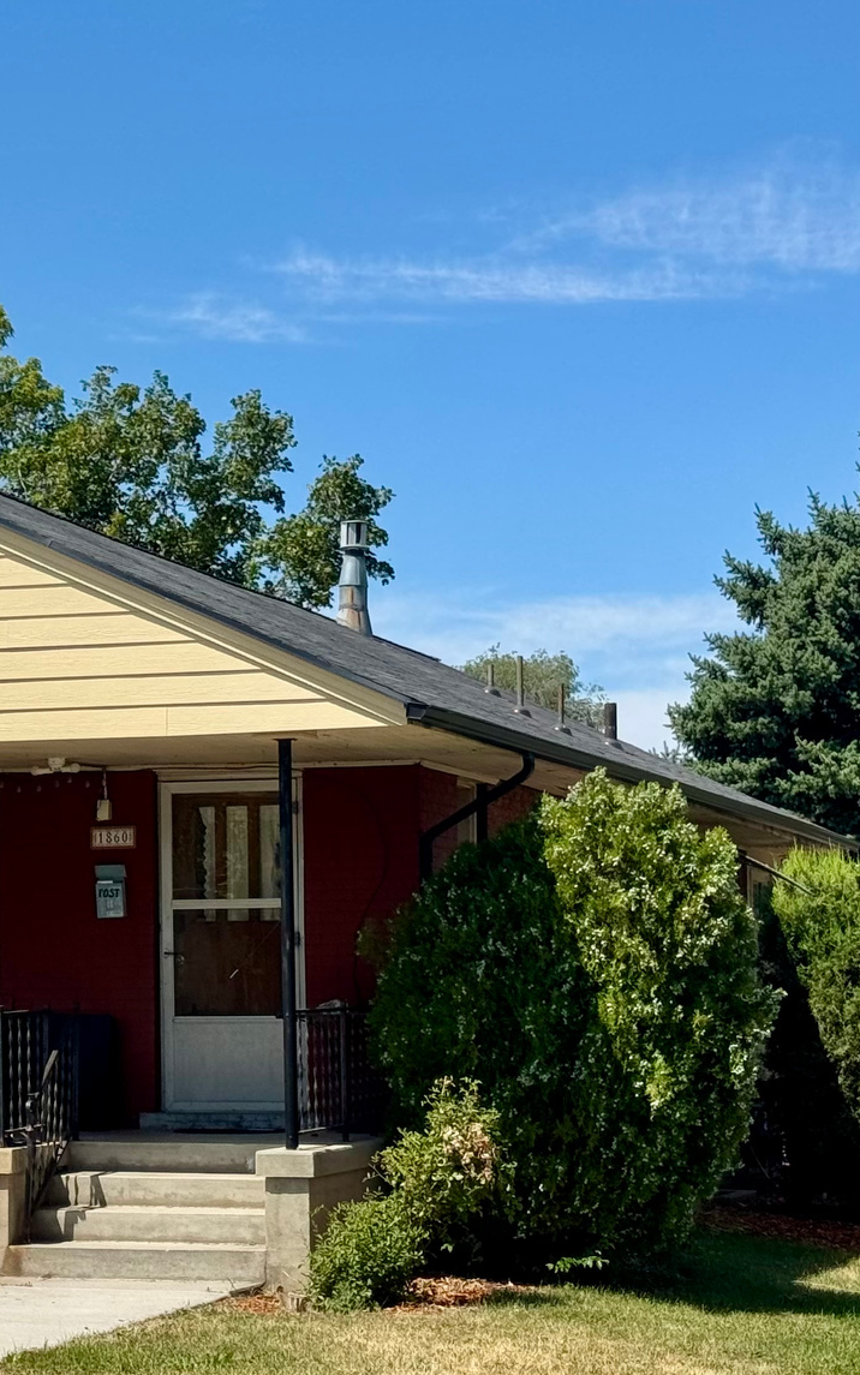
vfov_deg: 22.8
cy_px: 829
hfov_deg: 14.2
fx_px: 3411
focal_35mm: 91
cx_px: 13
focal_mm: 6.76
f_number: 1.78
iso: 64
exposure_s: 1/4975
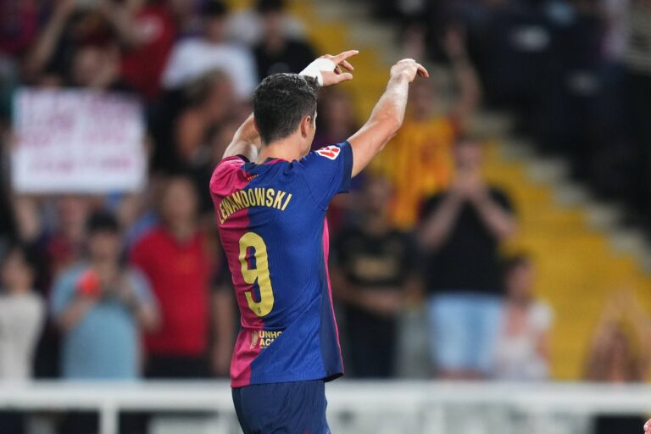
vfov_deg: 3.4
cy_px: 217
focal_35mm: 400
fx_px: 7233
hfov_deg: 5.2
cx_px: 326
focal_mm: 400
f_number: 2.8
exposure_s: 1/1600
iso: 2000
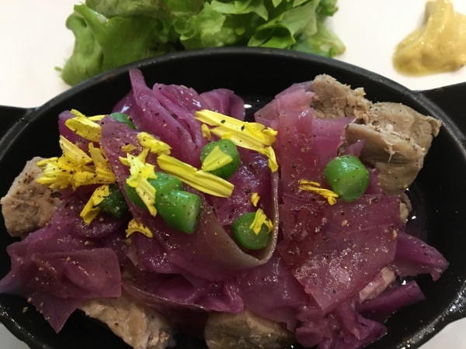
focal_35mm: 29
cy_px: 174
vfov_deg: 48.2
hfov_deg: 61.7
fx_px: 390
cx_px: 233
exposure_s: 1/24
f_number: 2.2
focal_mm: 4.15
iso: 200
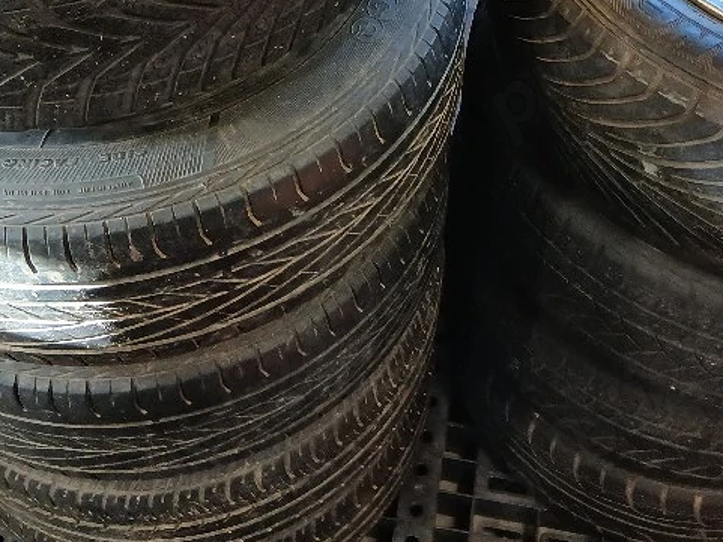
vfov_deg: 25.9
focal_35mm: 54
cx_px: 361
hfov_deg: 35.5
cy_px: 20
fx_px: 1128
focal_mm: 3.98
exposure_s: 1/33.3
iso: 200
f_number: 1.8
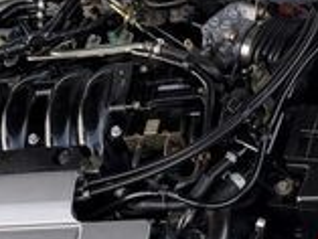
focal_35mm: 98
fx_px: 901
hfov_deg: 20.0
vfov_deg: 14.7
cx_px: 207
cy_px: 277
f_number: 1.78
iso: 64
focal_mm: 6.76
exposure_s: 1/137
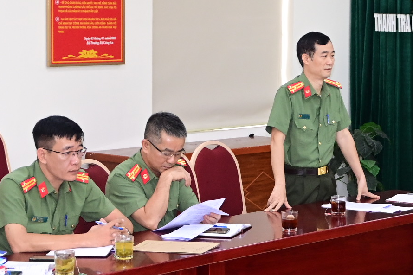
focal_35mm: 115
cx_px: 366
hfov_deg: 17.6
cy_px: 84
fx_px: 1319
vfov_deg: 11.9
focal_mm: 35
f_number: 4.5
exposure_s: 1/200
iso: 2000
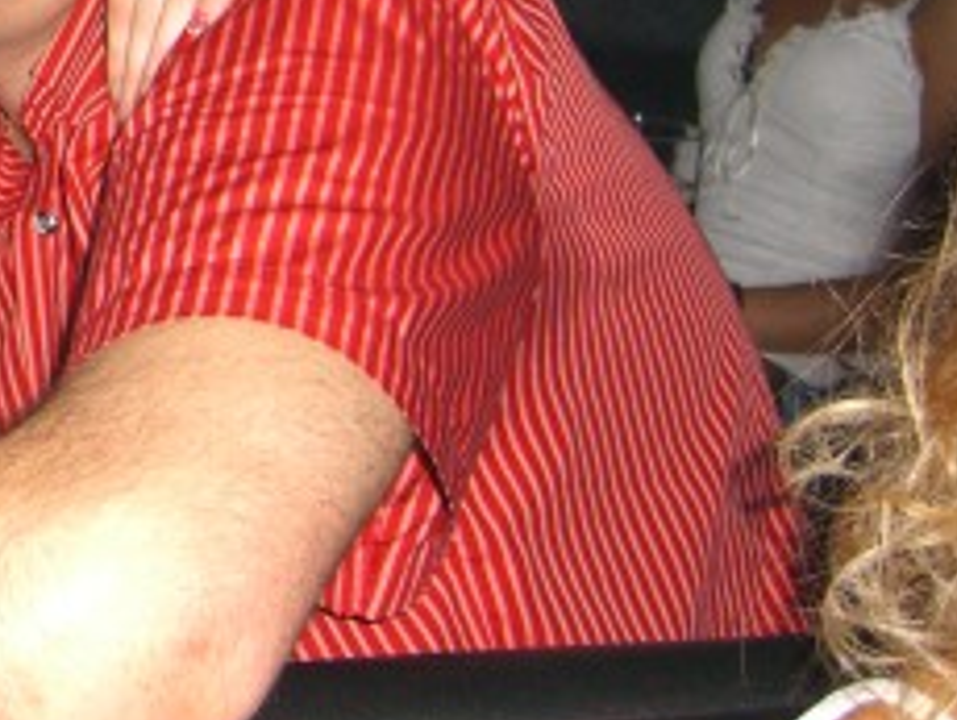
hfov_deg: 18.5
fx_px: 2740
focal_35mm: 99
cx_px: -275
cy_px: -87
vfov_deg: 14.6
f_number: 2.8
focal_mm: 7.9
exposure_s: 1/60
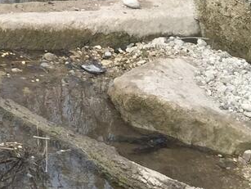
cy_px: -150
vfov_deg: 11.0
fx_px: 915
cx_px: -281
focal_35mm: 126
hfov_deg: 13.1
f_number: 2.2
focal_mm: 4.15
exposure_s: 1/377
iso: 32
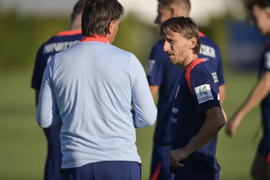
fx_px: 3000
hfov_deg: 5.2
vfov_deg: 3.4
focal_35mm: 400
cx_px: 135
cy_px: 90
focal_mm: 400
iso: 100
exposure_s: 1/3200
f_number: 2.8
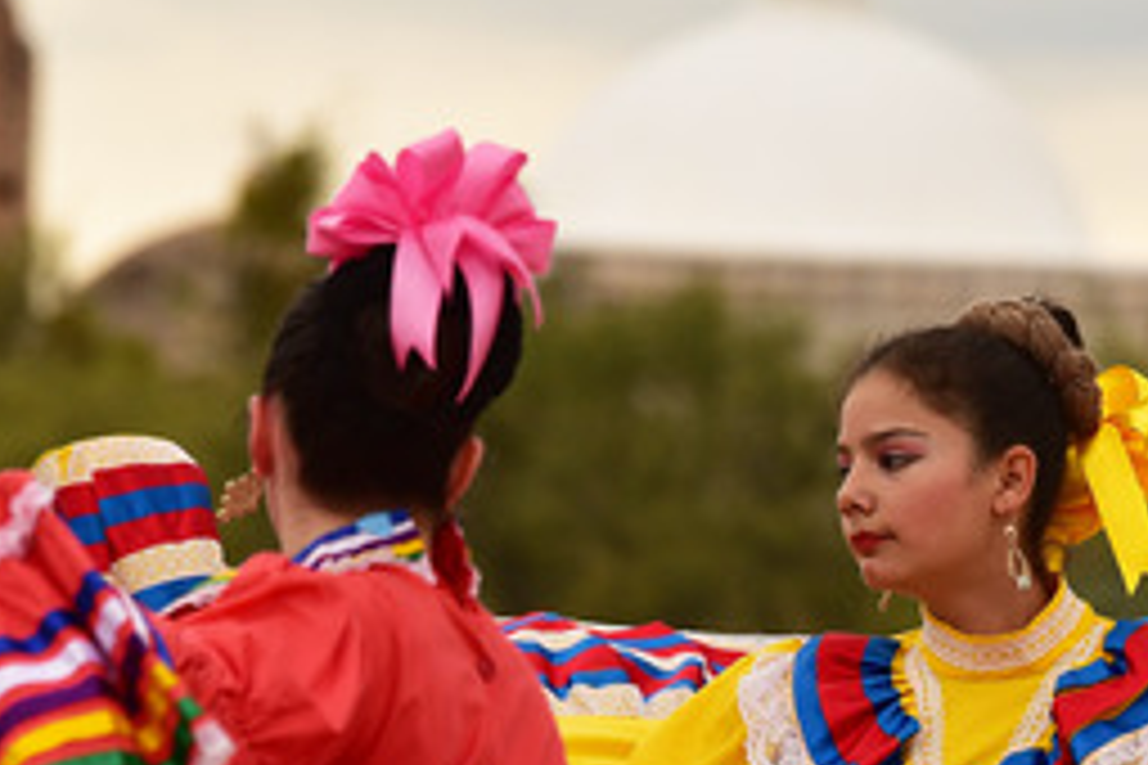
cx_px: 972
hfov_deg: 4.0
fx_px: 16453
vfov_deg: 2.7
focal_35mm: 516
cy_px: 806
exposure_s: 1/1250
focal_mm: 175
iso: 400
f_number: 5.6
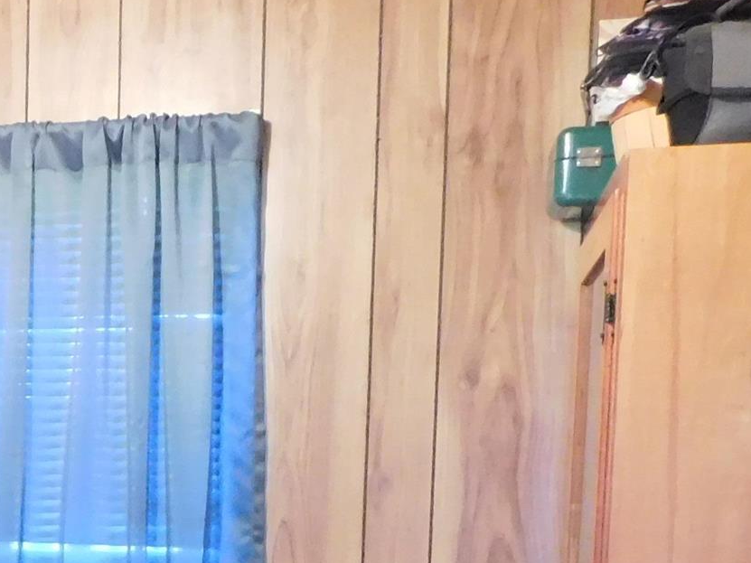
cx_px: -222
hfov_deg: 21.0
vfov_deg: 16.4
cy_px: 741
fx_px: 1844
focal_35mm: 85
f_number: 3
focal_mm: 4
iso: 560
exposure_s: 1/8
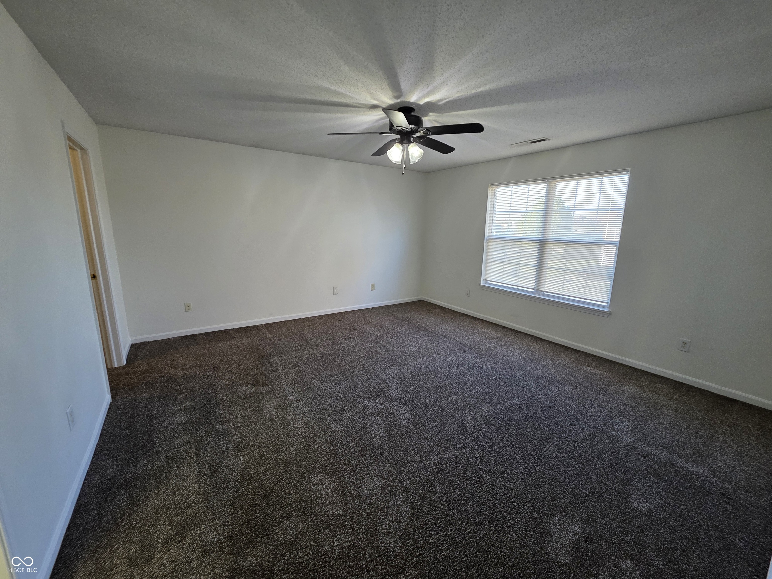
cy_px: 290
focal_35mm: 13
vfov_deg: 89.9
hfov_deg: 106.2
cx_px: 386
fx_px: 290
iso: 200
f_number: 1.9
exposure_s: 1/120
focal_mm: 2.2
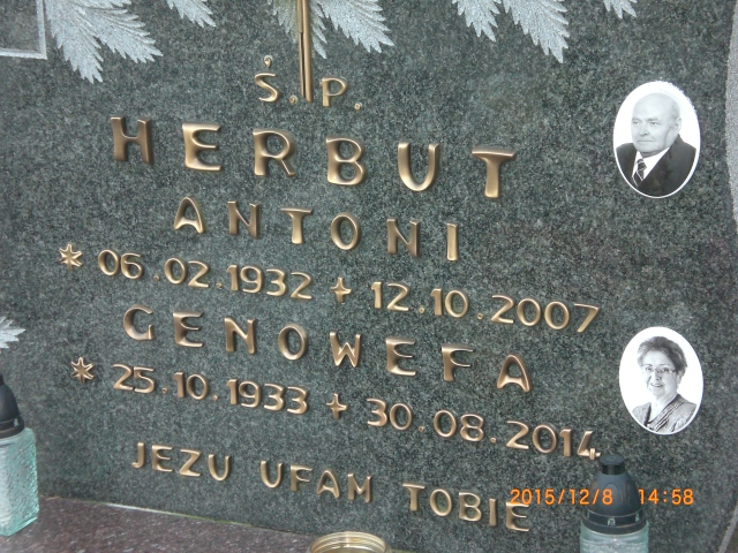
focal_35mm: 100
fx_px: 2132
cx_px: 369
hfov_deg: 19.6
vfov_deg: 14.8
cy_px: 276
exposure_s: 1/30
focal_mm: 16.51
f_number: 5.4
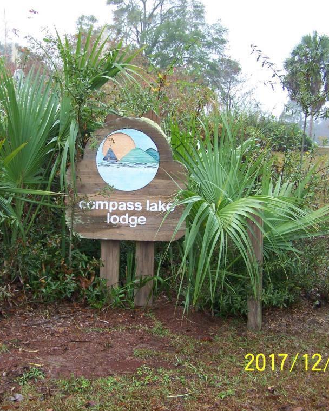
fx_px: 609
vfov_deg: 37.3
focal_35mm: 50
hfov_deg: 30.0
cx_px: 108
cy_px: 206
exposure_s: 1/80
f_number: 2.8
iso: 80
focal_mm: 6.3
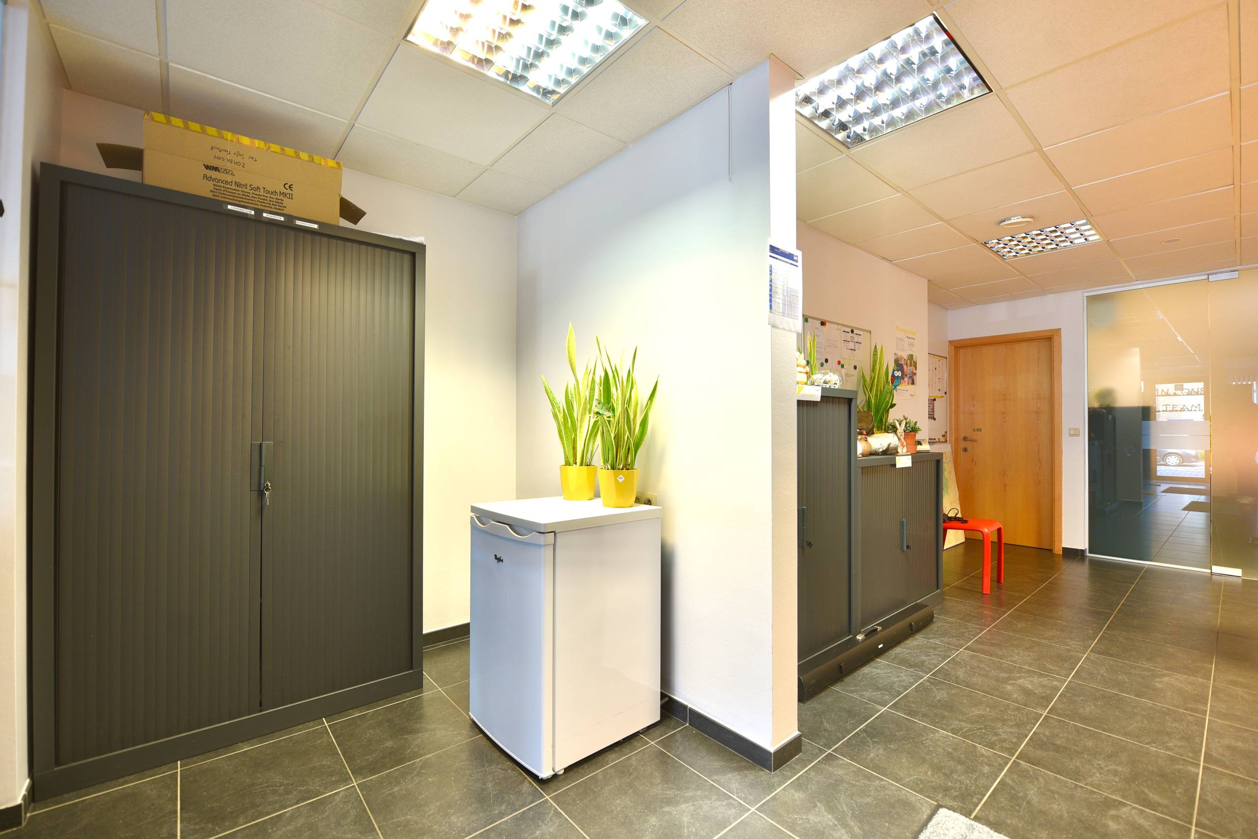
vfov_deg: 77.3
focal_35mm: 15
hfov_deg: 100.4
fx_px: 524
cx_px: 629
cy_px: 420
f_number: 2.8
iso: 200
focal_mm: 15
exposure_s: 1/30
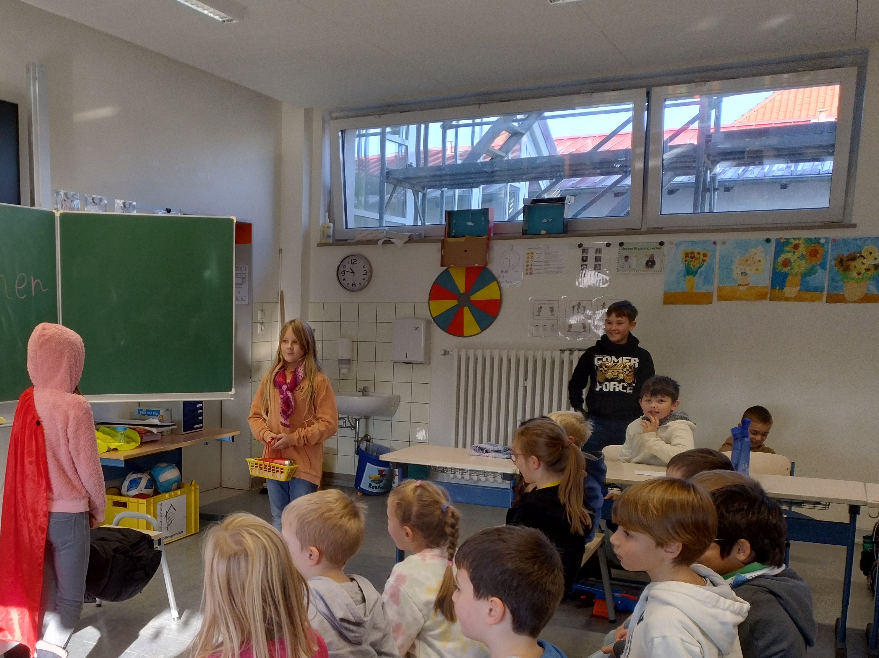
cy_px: 448
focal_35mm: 39
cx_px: 235
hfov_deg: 46.4
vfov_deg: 36.3
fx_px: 990
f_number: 1.7
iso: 372
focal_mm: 4.71
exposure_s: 1/100
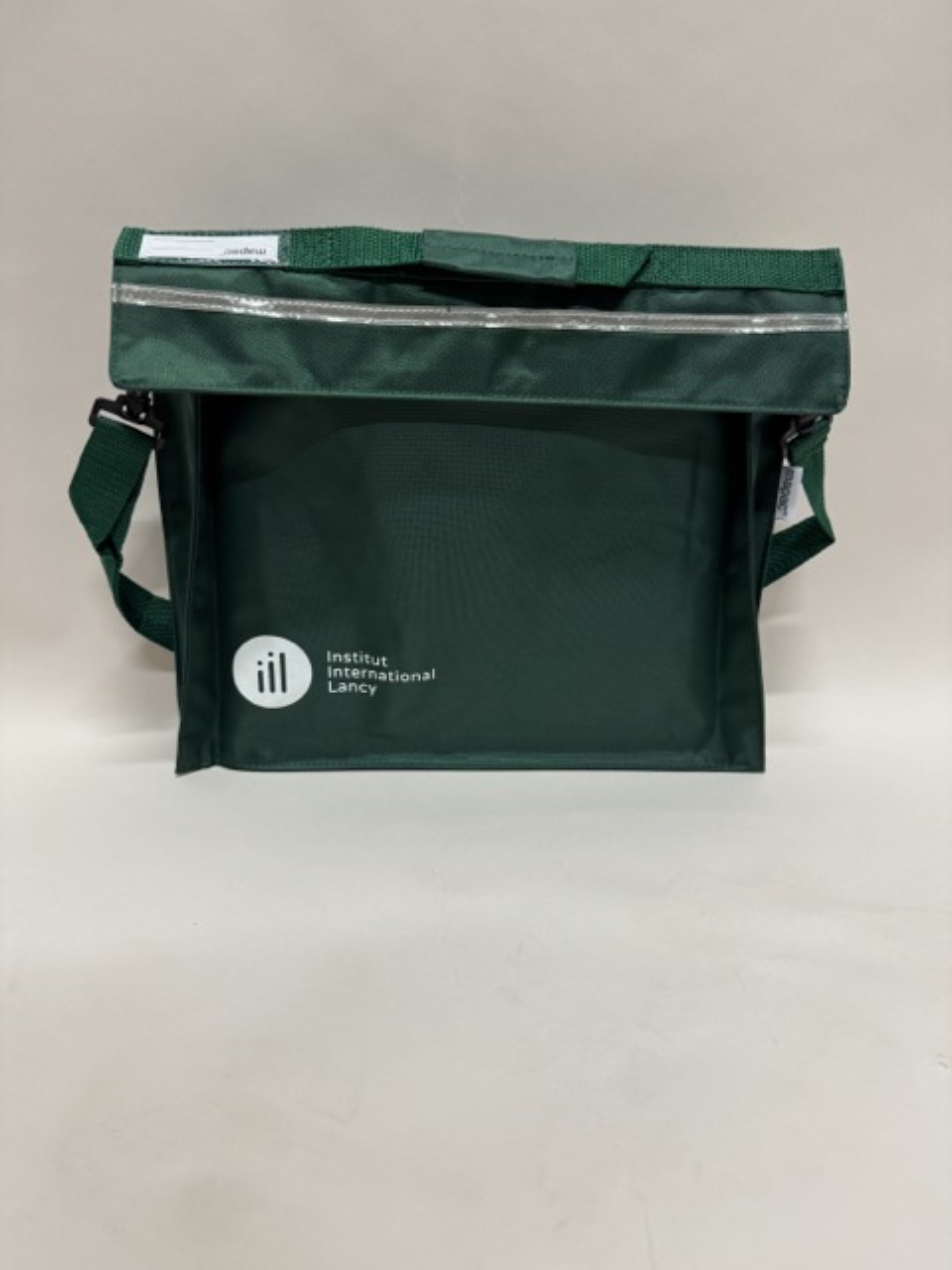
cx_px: 476
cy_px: 635
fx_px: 880
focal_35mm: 24
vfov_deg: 71.6
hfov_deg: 56.8
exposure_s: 1/50
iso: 160
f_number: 1.78
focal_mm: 6.86
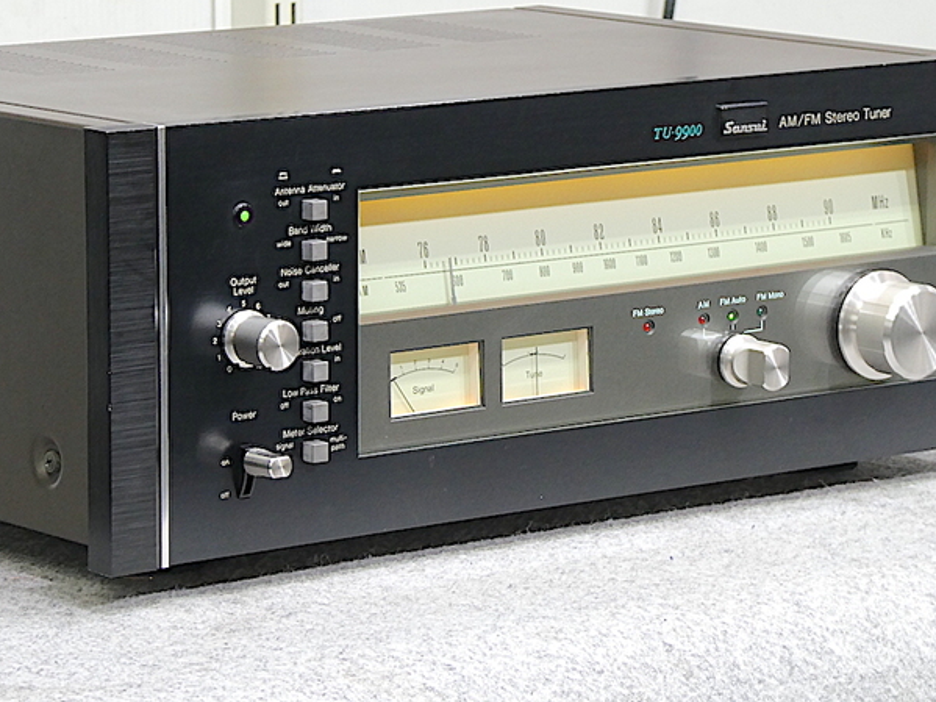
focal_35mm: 170
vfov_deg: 8.7
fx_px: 4596
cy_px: 291
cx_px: 386
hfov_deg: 11.6
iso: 200
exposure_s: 1/5
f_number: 5.1
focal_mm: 19
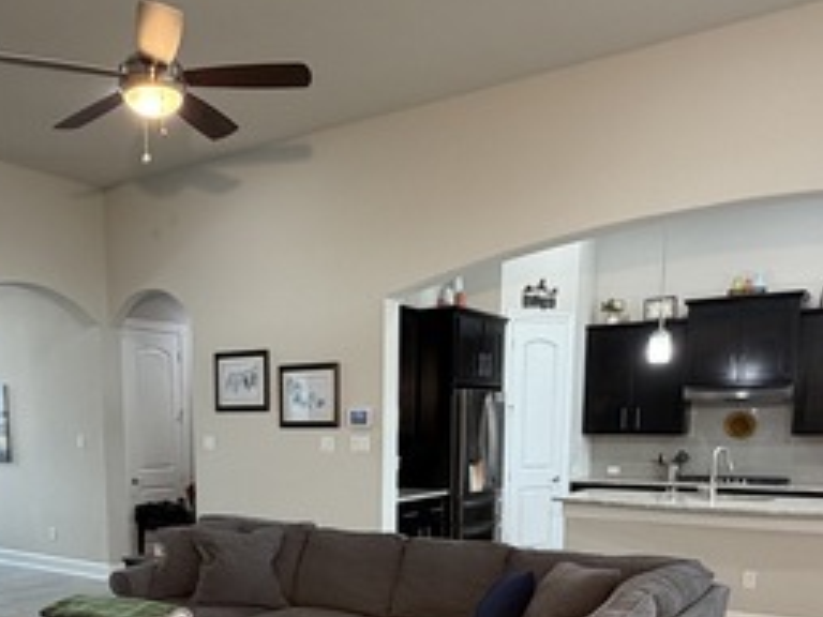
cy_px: 550
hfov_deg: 52.1
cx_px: 312
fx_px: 832
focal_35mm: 35
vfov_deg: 38.1
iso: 200
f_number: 2.2
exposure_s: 1/60
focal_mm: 2.22
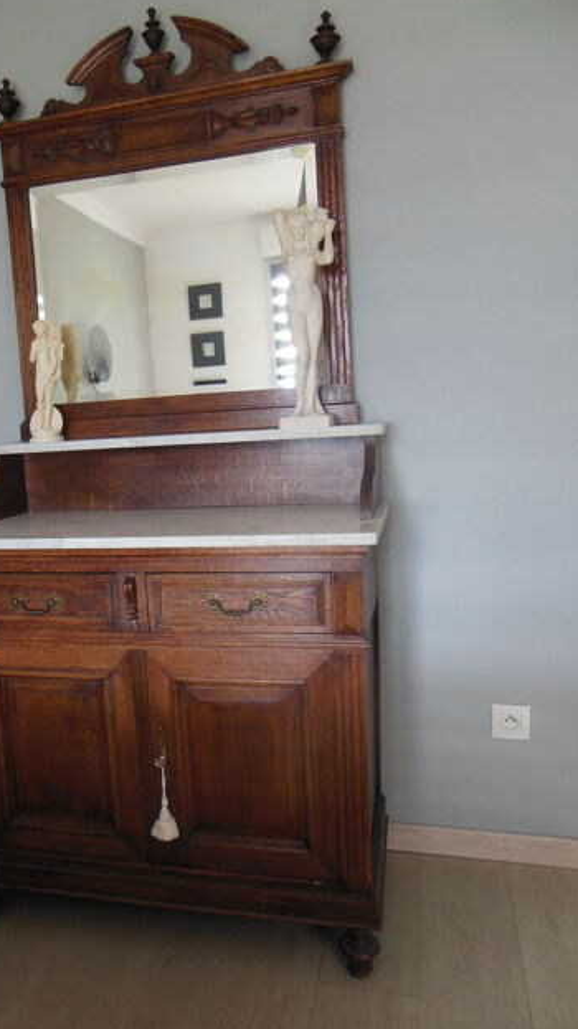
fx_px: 764
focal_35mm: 28
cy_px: 519
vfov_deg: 67.9
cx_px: 188
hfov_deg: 40.9
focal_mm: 4.5
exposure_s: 1/30
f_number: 3.2
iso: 200
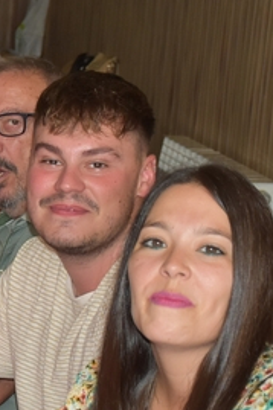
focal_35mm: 171
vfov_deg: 12.0
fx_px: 1947
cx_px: -317
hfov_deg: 7.6
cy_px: 309
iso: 800
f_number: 5
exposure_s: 1/100
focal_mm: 34
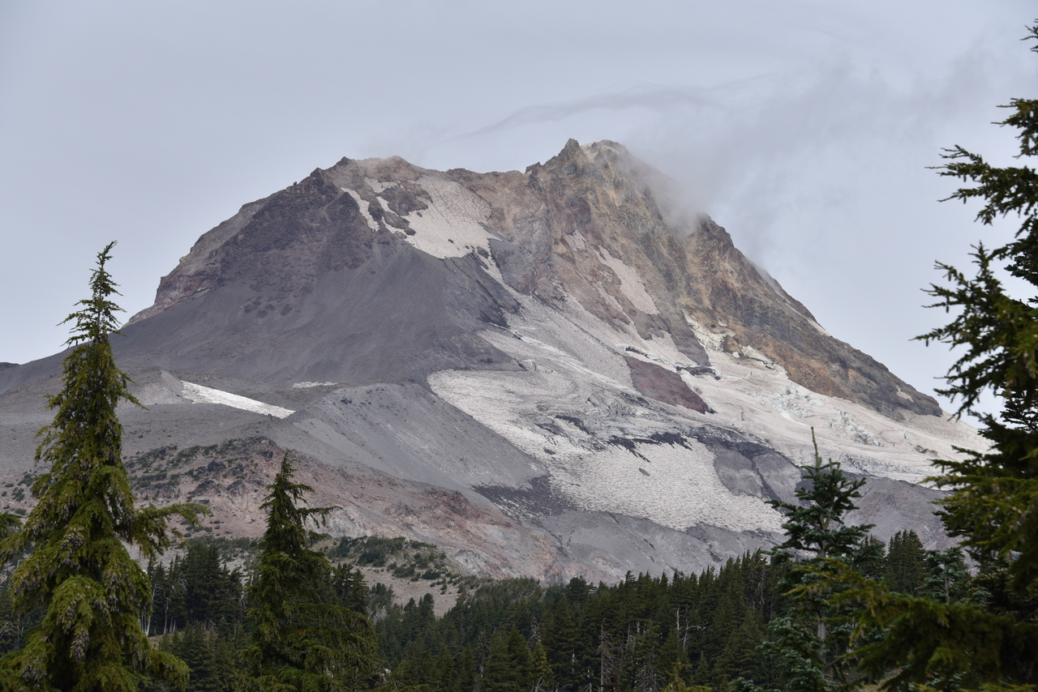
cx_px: 519
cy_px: 346
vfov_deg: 12.2
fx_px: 3230
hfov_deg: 18.3
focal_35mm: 112
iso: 100
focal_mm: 112
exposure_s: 1/320
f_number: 9
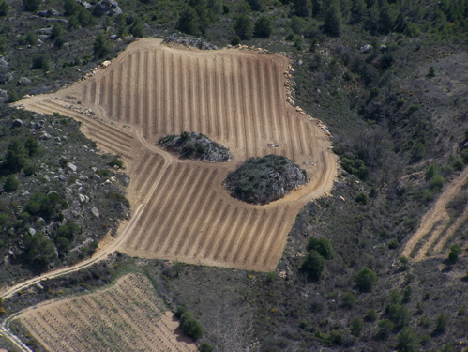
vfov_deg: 6.8
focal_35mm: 218
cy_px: 176
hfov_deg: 9.1
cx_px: 234
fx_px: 2949
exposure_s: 1/800
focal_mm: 36.2
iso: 80
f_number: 4.5
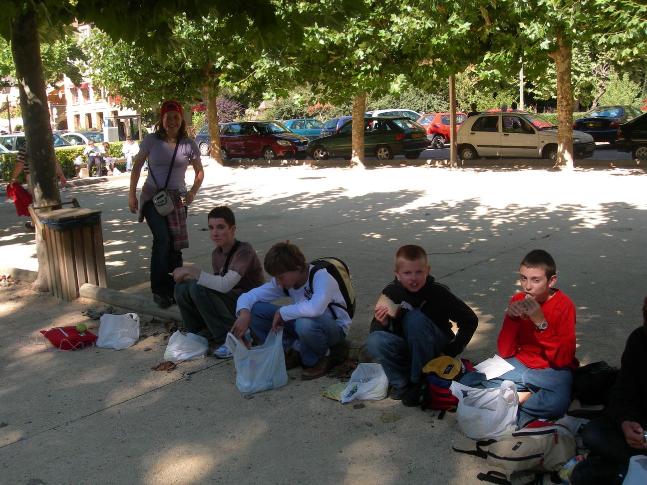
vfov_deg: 37.7
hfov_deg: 49.0
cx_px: 324
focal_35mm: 38
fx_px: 710
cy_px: 242
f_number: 4.8
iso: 50
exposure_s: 1/127
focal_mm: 7.8
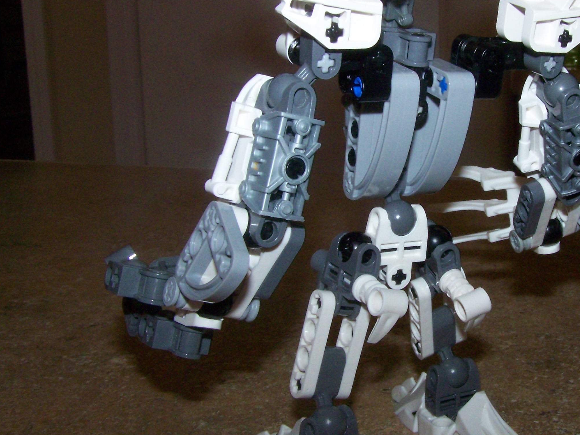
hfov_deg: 32.8
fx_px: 972
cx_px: 411
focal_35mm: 58
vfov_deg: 25.2
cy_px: 185
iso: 200
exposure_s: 1/80
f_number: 7.1
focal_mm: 6.3
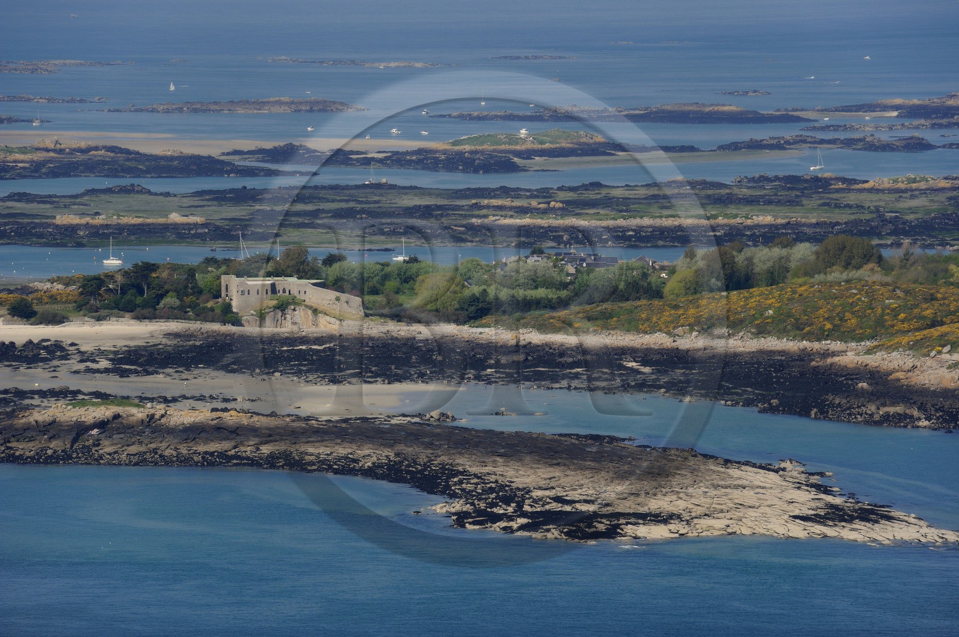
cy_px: 318
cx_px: 480
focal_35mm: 200
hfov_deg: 10.3
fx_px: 5323
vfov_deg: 6.9
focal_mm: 200
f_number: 7.1
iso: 400
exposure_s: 1/1600
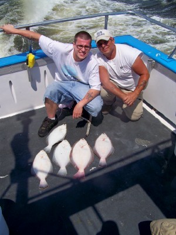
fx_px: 244
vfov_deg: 51.4
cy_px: 118
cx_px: 88
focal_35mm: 36
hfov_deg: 39.7
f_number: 4
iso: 64
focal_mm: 5.85
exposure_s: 1/1000
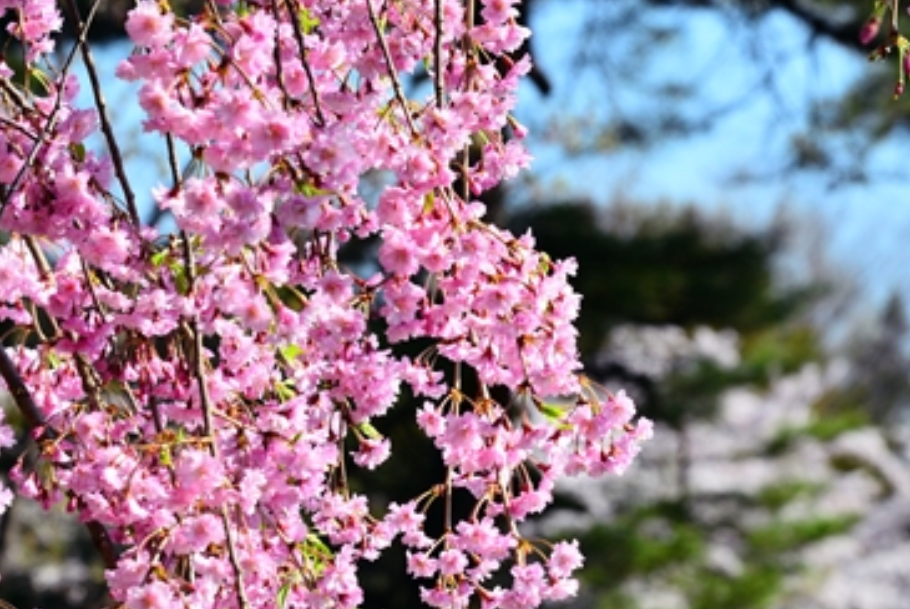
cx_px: 489
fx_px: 6653
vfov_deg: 5.2
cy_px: 482
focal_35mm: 263
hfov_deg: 7.8
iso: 400
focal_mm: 120
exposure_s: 1/500
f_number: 11
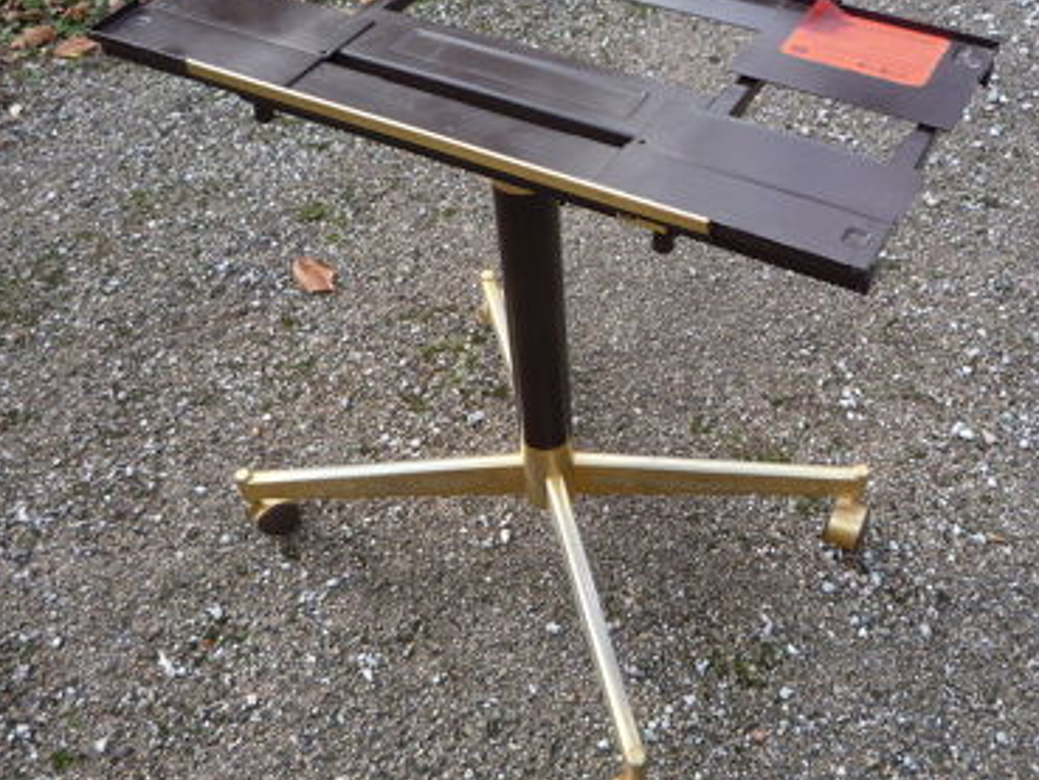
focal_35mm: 39
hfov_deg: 47.7
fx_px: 1171
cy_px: 335
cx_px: 597
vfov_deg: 36.8
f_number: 4
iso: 100
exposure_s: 1/125
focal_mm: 5.2
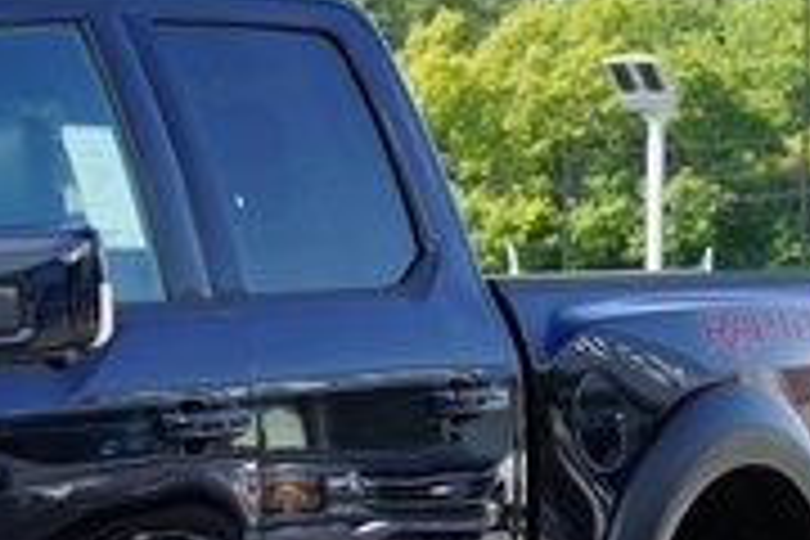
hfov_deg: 8.1
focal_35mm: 249
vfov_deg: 5.5
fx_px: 5602
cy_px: 578
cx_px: -418
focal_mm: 70
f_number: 9
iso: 100
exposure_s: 1/100
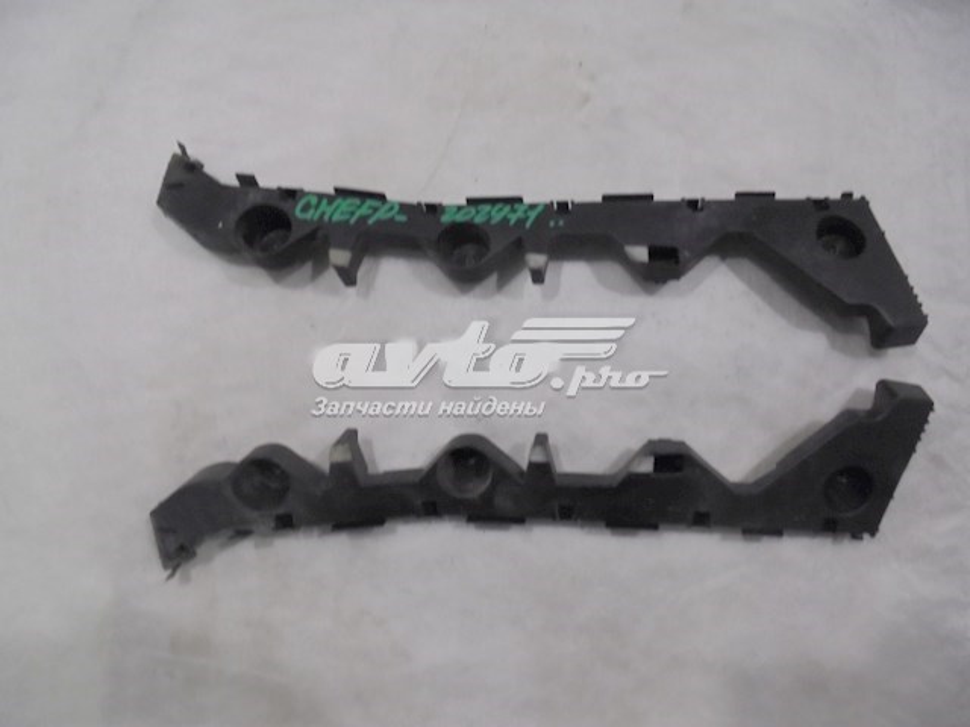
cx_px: 485
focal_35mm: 26
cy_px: 364
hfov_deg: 67.3
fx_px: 729
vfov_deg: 53.1
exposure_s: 1/30
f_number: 3.5
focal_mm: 4.6
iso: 400
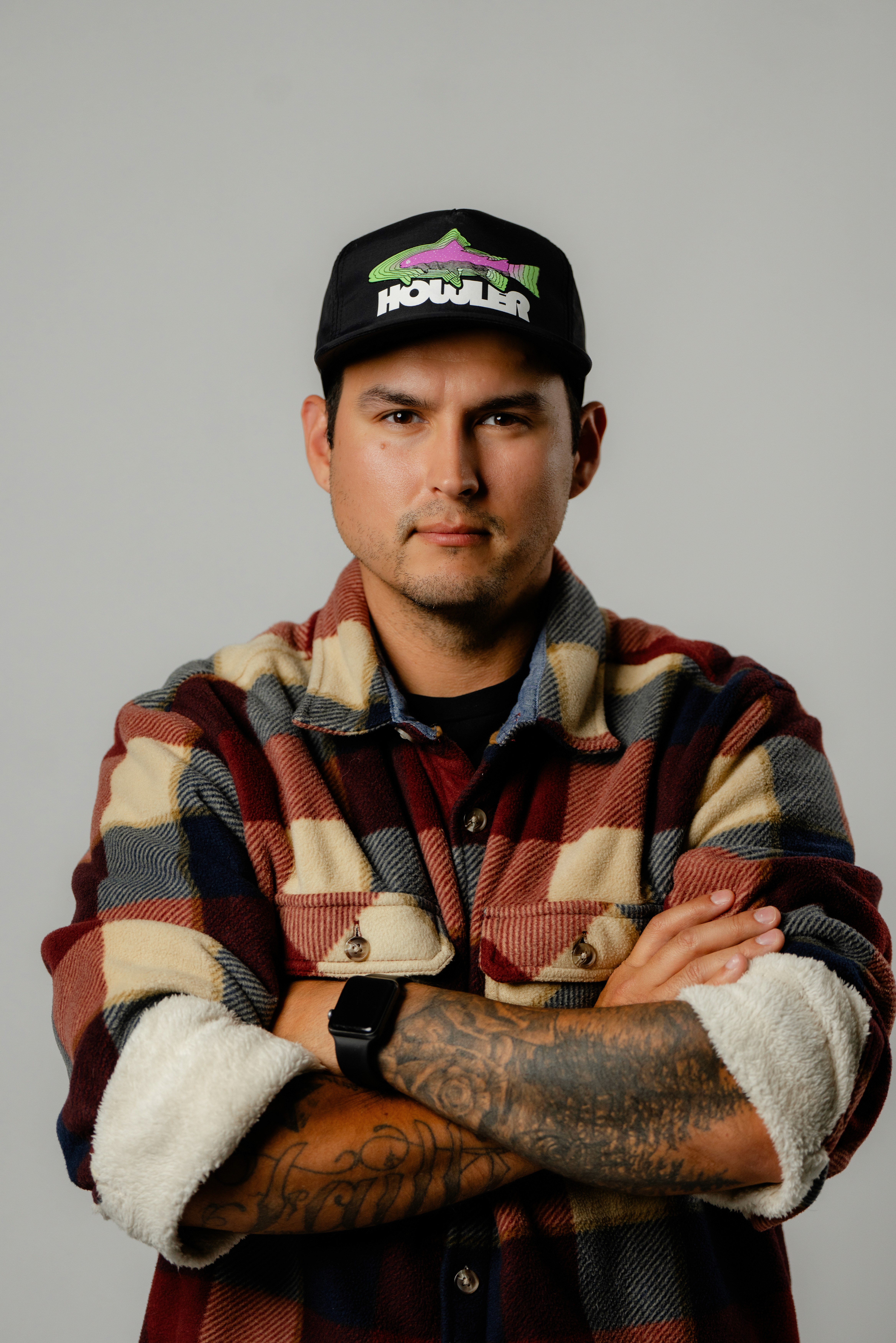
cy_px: 672
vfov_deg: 19.1
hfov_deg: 12.8
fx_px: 3994
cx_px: 448
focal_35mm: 107
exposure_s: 1/160
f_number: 2.8
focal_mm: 107
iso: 400
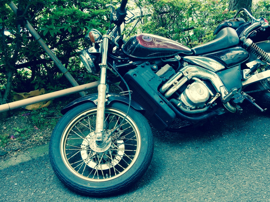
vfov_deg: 28.6
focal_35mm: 51
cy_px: 101
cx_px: 135
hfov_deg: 37.5
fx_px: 398
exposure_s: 1/50
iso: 125
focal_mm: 9
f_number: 4.5
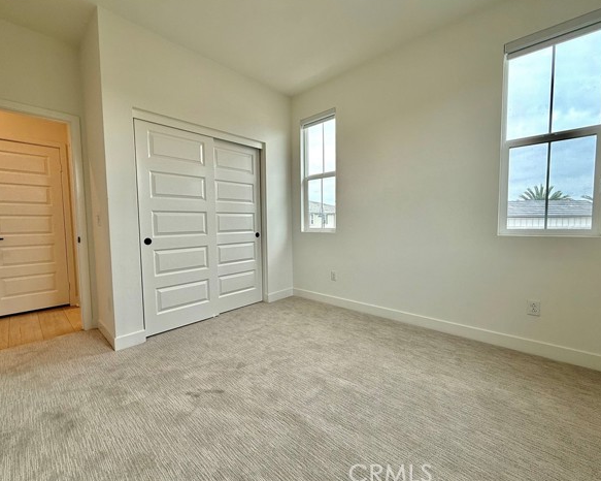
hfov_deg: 96.8
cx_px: 294
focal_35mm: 15
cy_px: 240
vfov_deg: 84.0
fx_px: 267
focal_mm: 2.22
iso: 64
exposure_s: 1/159
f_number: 2.2
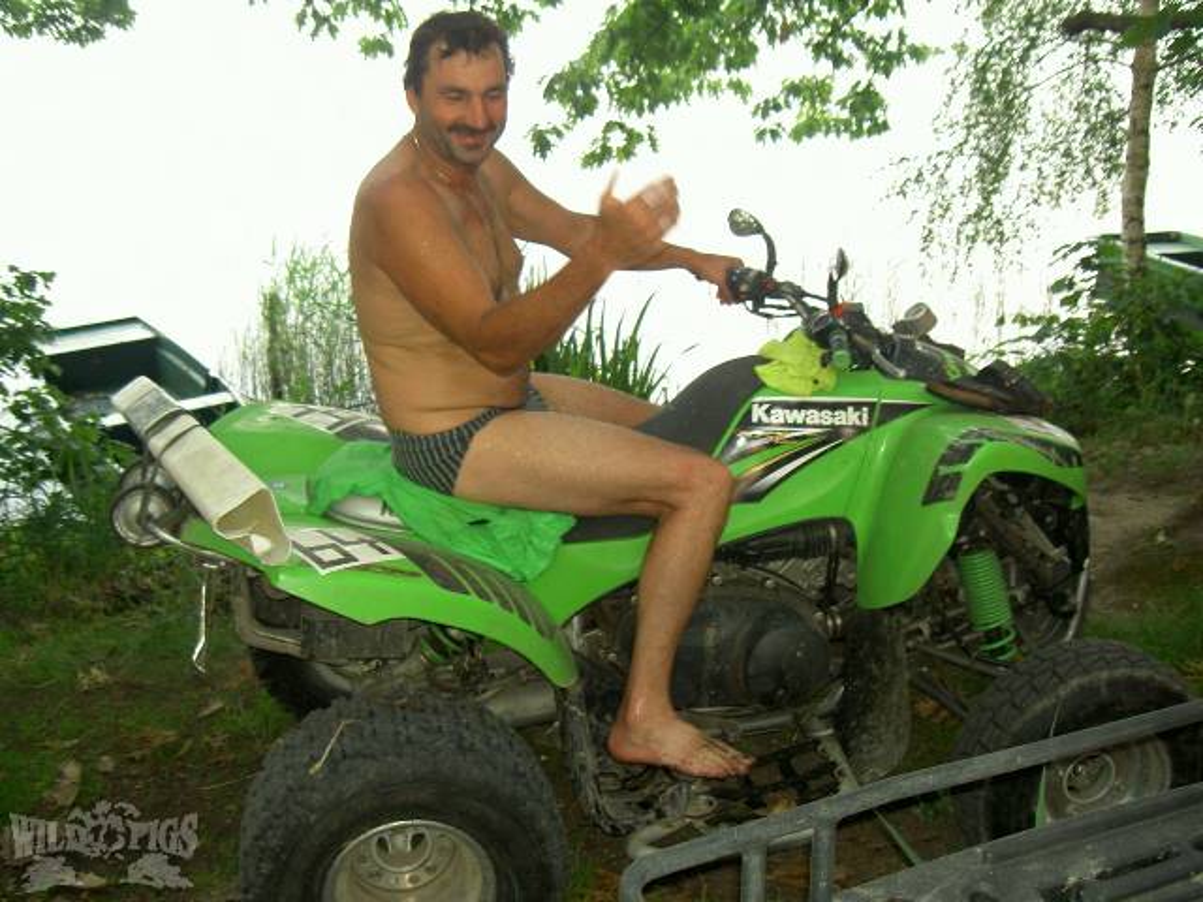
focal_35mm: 39
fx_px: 1355
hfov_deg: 47.9
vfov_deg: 36.8
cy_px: 451
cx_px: 602
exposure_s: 1/60
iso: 100
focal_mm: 8
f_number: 2.8
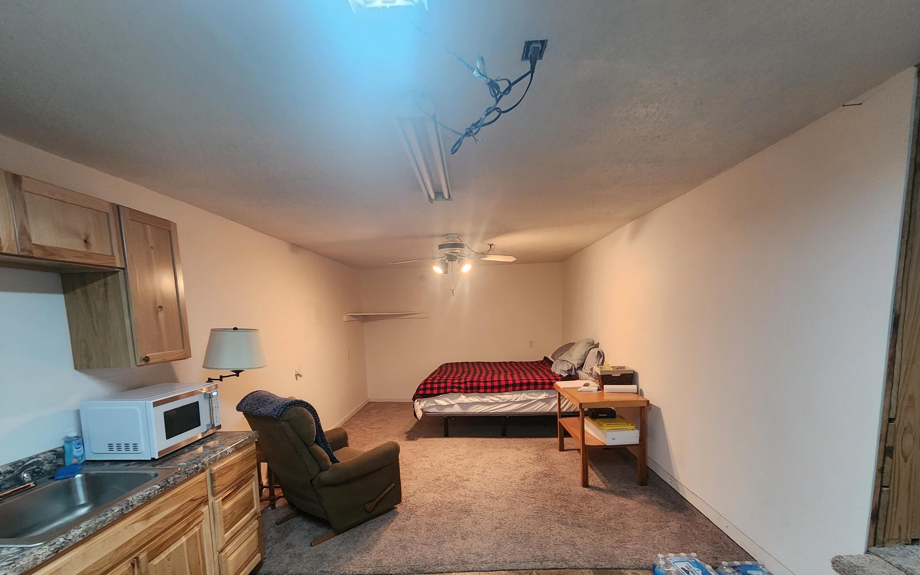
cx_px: 455
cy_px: 363
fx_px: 376
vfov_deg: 73.4
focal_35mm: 15
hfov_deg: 101.5
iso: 400
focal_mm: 2.2
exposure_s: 1/30
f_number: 2.2
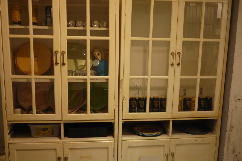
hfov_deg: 45.4
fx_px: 289
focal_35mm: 43
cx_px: 122
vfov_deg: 31.2
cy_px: 89
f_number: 1.7
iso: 800
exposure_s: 1/40
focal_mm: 20
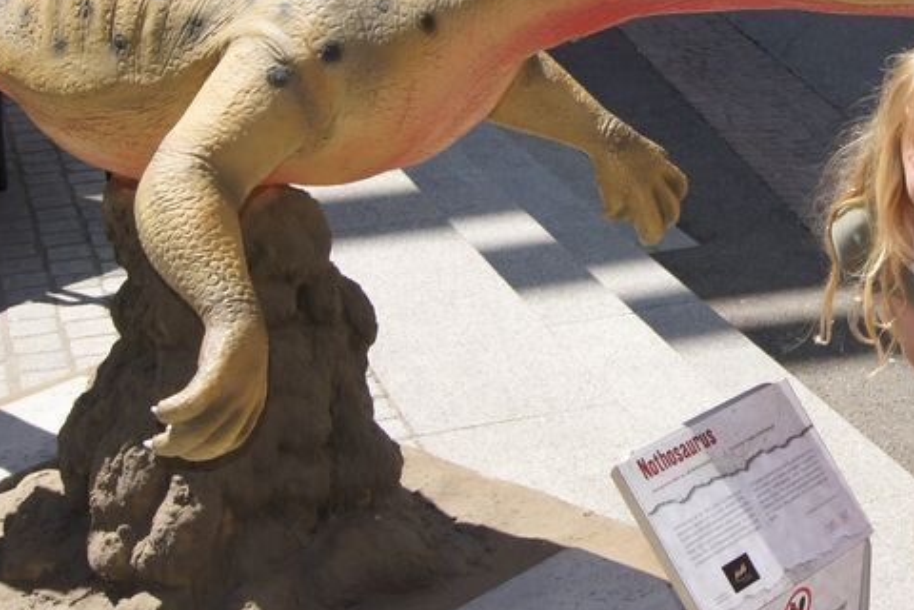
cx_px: 840
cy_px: 55
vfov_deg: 17.9
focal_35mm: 75
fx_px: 1904
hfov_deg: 26.0
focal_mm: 24
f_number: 11
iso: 200
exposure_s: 1/160
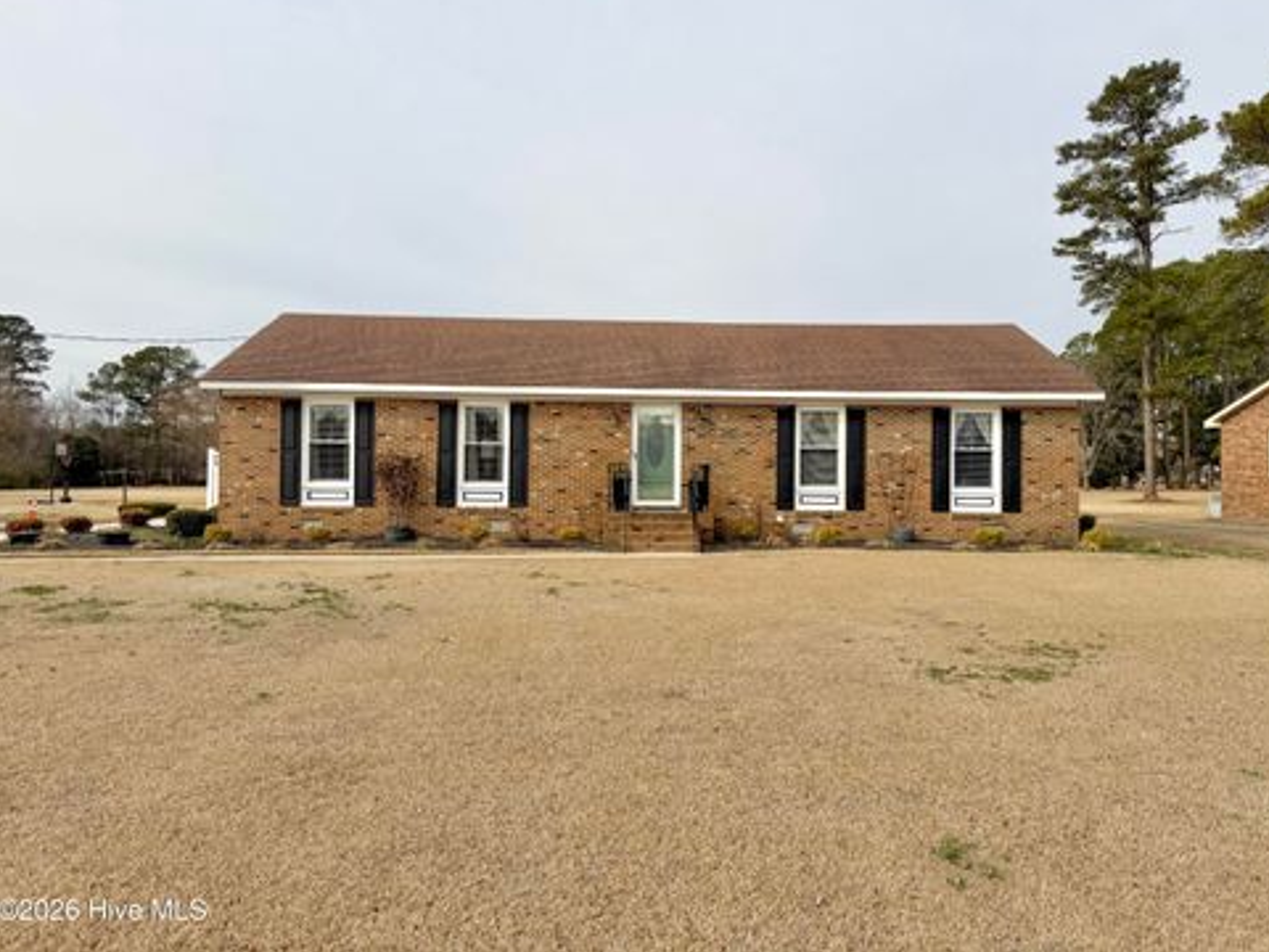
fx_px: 916
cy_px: 459
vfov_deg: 54.9
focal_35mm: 25
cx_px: 656
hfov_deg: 69.4
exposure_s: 1/5319
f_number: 1.78
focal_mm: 6.76
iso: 80
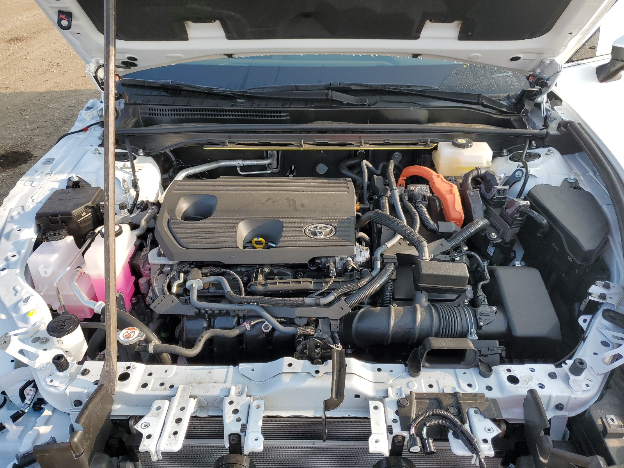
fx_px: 469
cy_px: 234
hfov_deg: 67.3
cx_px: 312
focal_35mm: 26
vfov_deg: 53.1
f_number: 1.5
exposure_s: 1/714
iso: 50
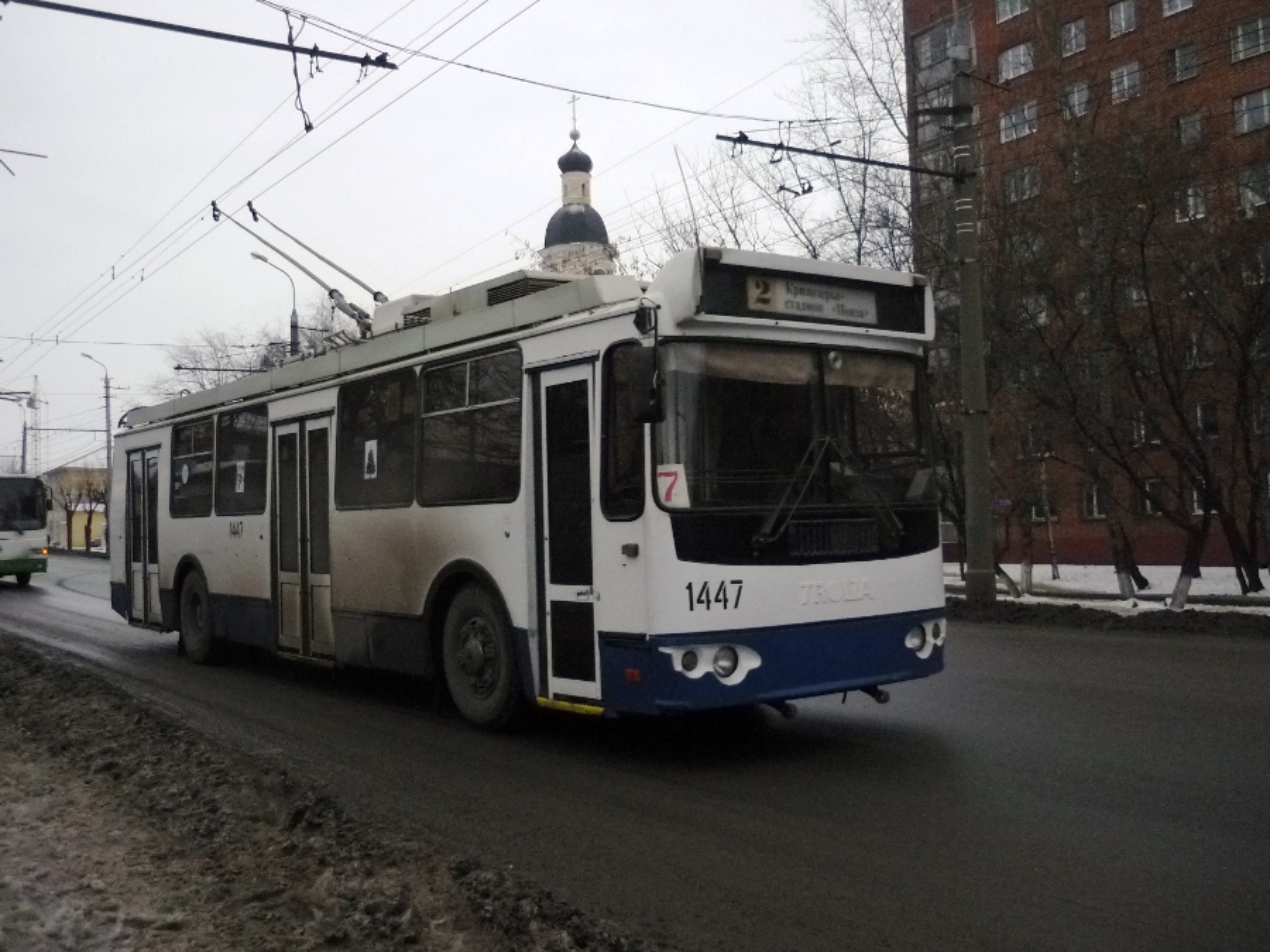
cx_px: 635
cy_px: 476
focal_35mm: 33
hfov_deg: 55.4
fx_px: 1211
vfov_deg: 42.9
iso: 400
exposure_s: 1/400
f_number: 2.8
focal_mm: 5.5
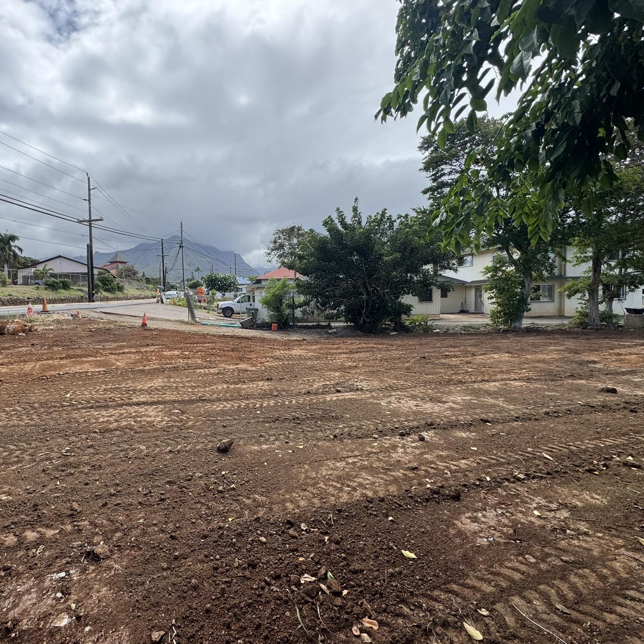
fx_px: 358
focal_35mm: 17
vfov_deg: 84.0
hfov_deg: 81.8
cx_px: 228
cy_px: 319
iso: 50
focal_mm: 2.22
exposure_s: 1/1034
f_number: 2.2
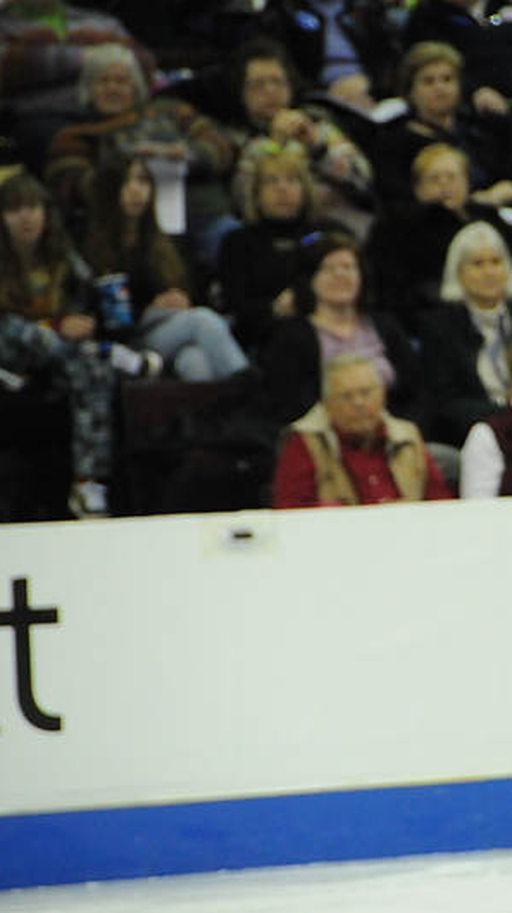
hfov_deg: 2.6
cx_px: 686
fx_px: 11481
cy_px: 456
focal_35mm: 475
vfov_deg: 4.5
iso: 3200
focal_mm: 200
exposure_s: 1/800
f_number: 5.6
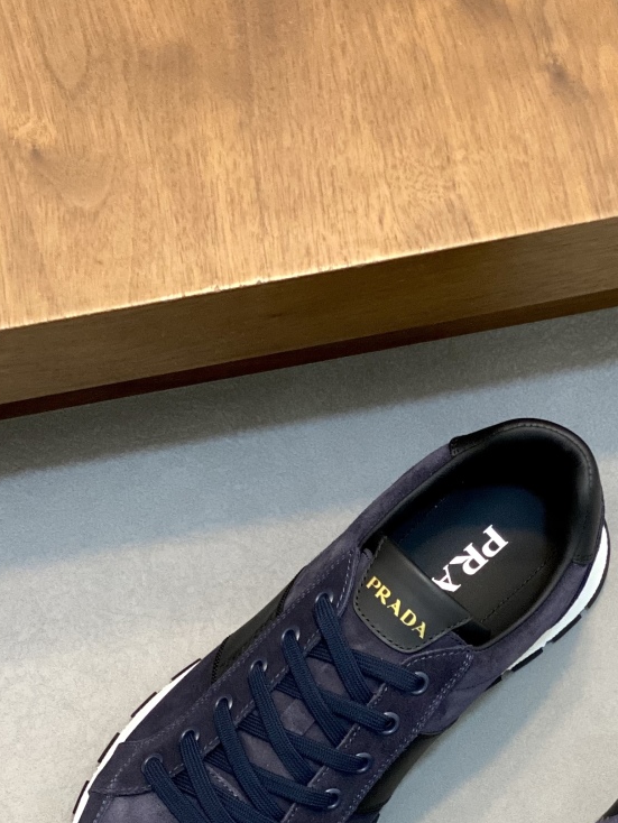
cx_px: 434
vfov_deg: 18.9
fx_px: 2427
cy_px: 771
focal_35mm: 102
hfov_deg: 14.5
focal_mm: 6
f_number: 2
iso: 200
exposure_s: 1/100
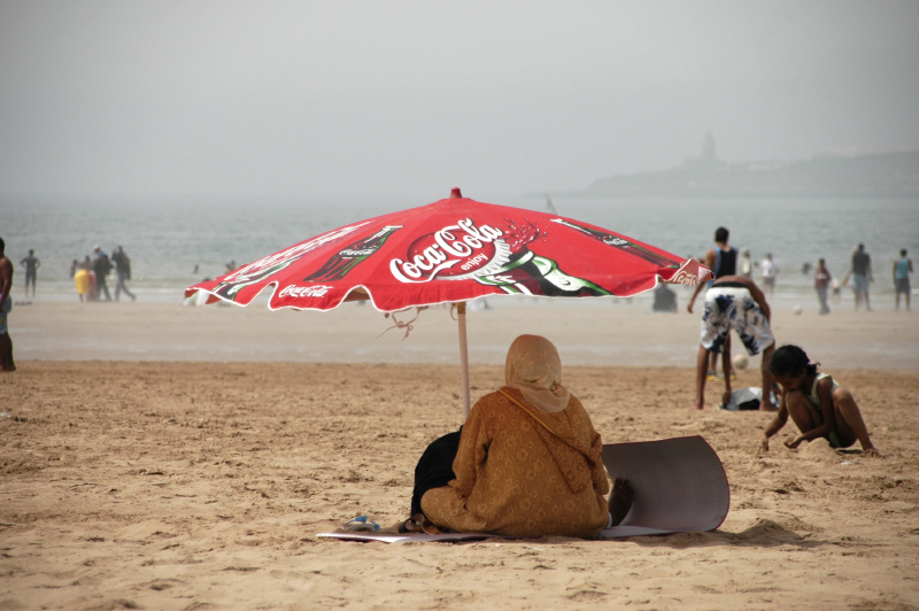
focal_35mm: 202
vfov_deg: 6.8
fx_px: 5165
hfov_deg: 10.2
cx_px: 460
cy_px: 306
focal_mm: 135
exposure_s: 1/1600
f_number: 6
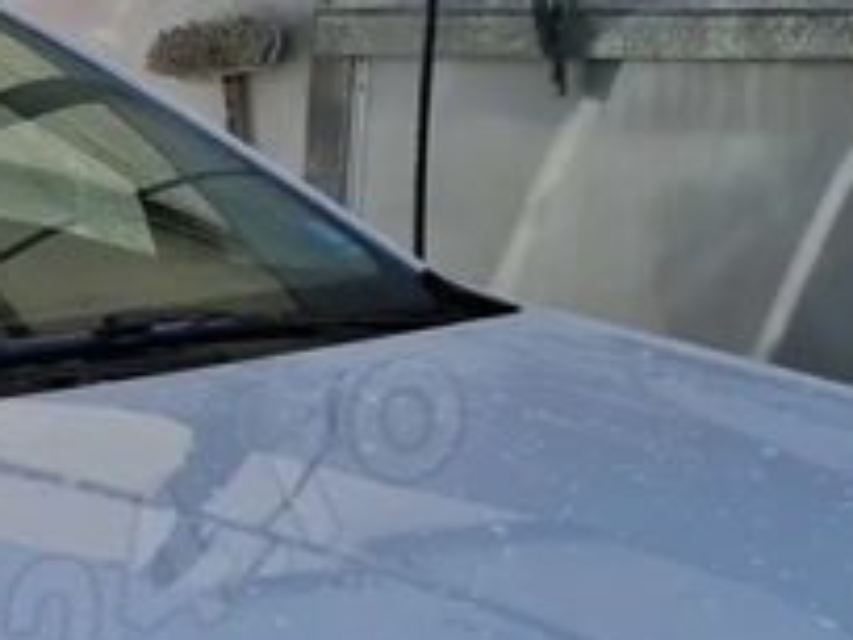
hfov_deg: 15.8
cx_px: -477
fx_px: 2785
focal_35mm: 113
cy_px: 761
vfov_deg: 12.8
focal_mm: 5.54
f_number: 1.8
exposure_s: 1/1529
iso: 50
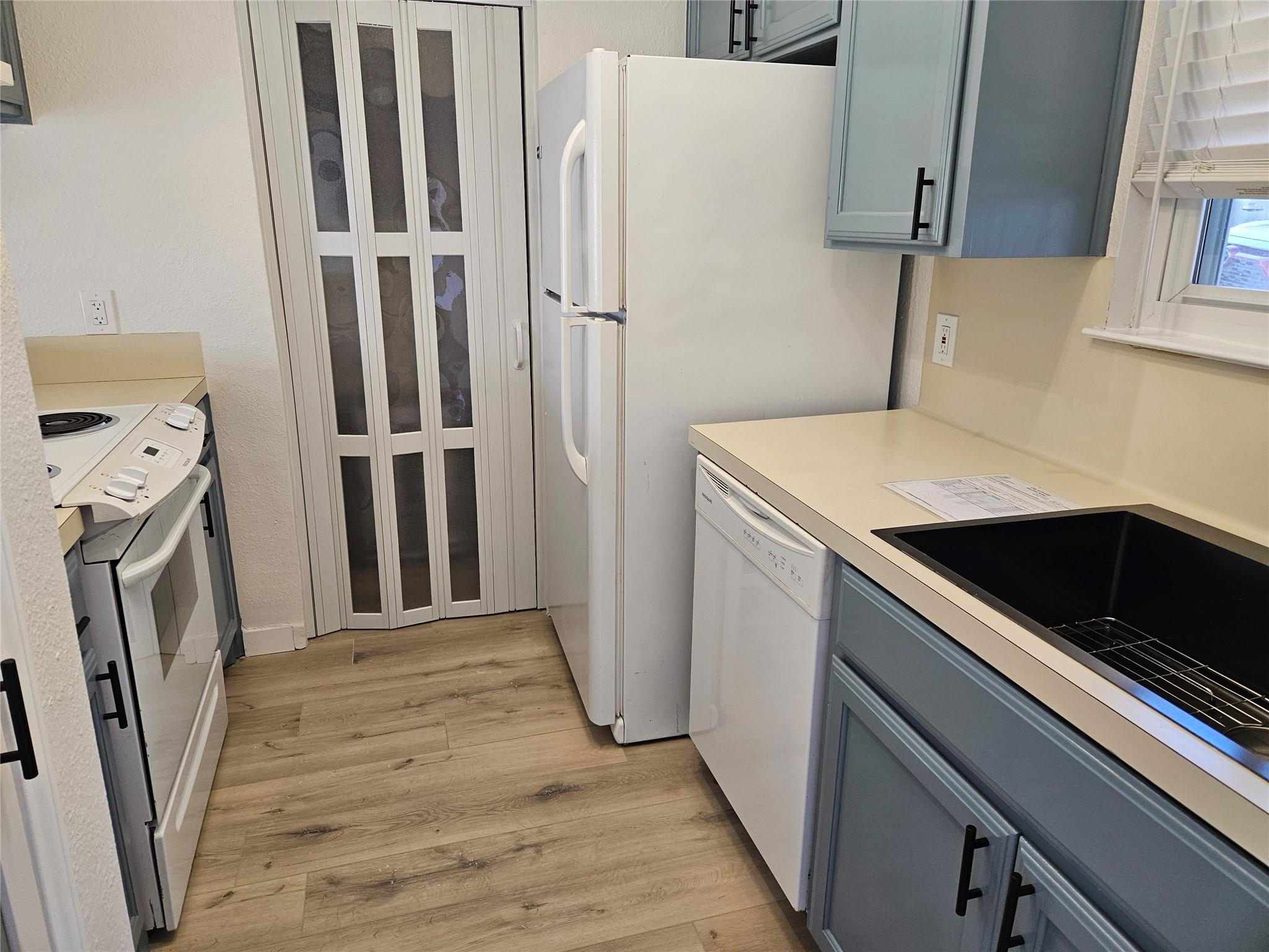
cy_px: 476
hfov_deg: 73.9
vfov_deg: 58.9
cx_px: 634
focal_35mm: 23
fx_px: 843
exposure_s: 1/120
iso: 160
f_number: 1.8
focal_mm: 5.4
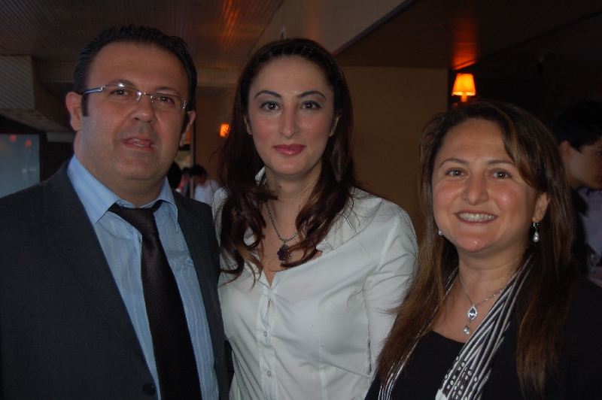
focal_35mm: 57
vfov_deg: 23.7
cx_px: 301
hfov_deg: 35.1
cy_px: 200
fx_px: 952
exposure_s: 1/60
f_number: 4.8
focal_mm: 38
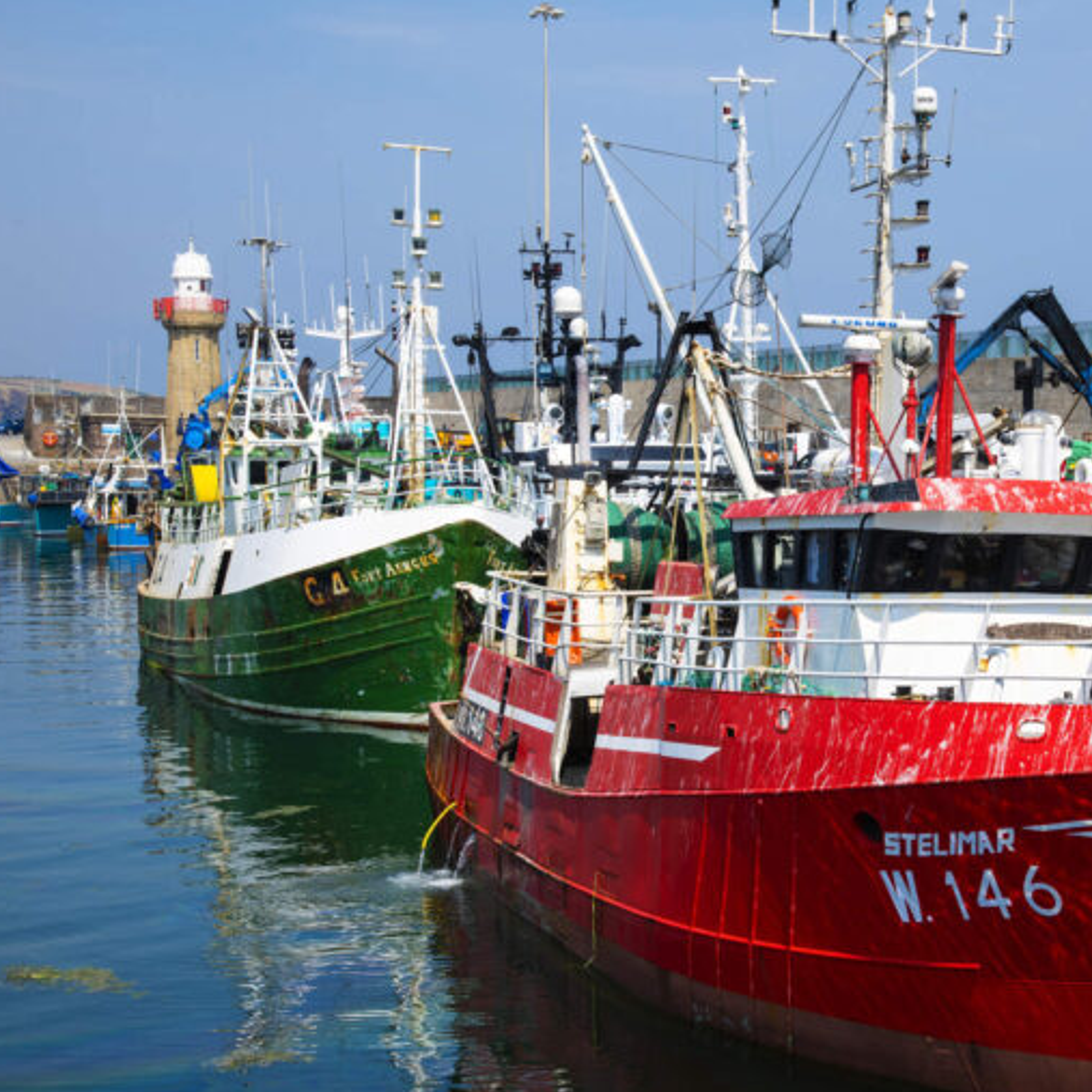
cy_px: 547
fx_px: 2391
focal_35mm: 67
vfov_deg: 25.7
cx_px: 730
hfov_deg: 25.6
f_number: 14
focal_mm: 52
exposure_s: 1/200
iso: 200
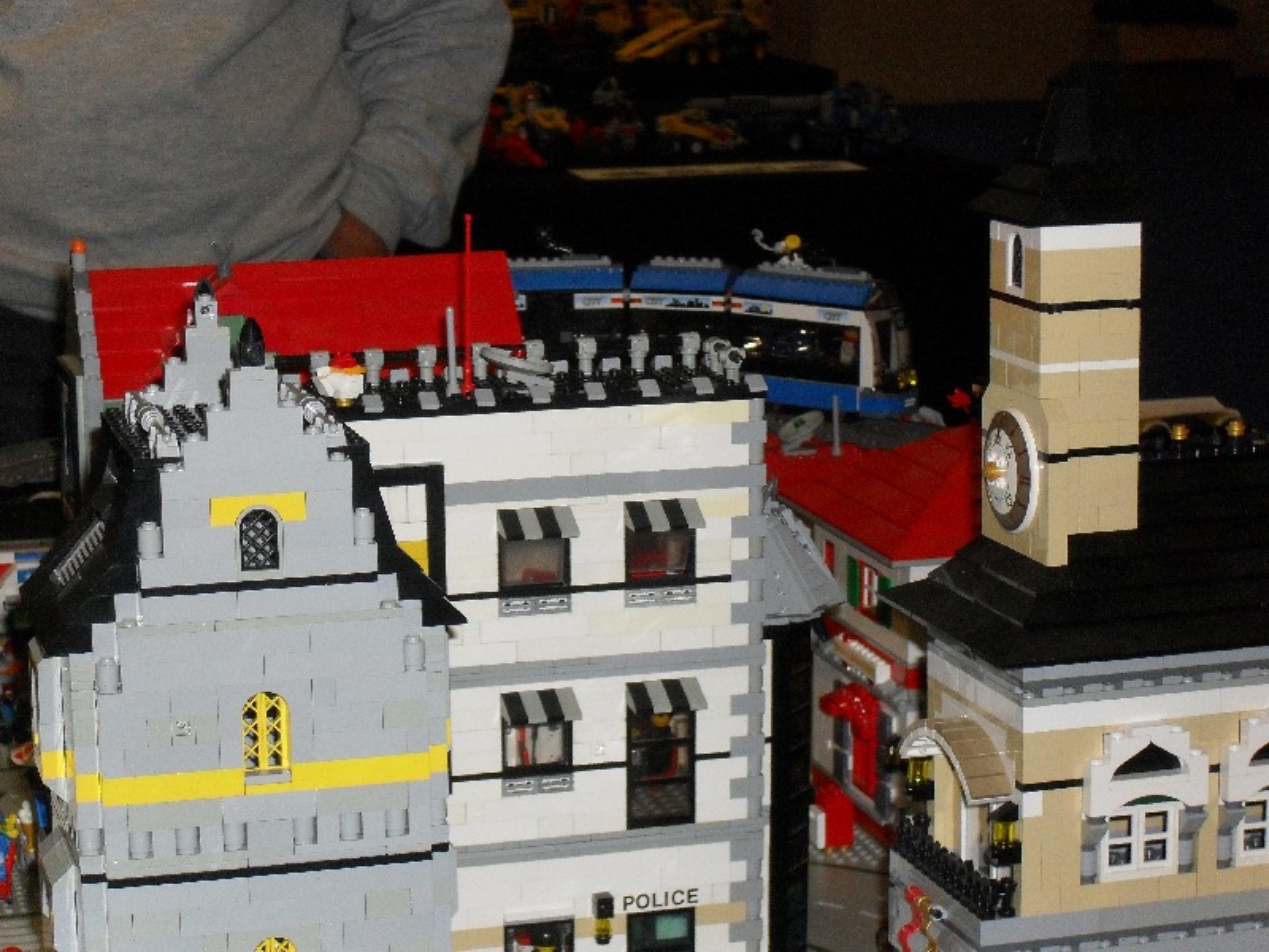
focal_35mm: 89
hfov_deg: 22.0
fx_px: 3263
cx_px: 634
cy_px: 476
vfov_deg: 16.6
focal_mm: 15.7
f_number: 5.5
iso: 200
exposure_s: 1/60
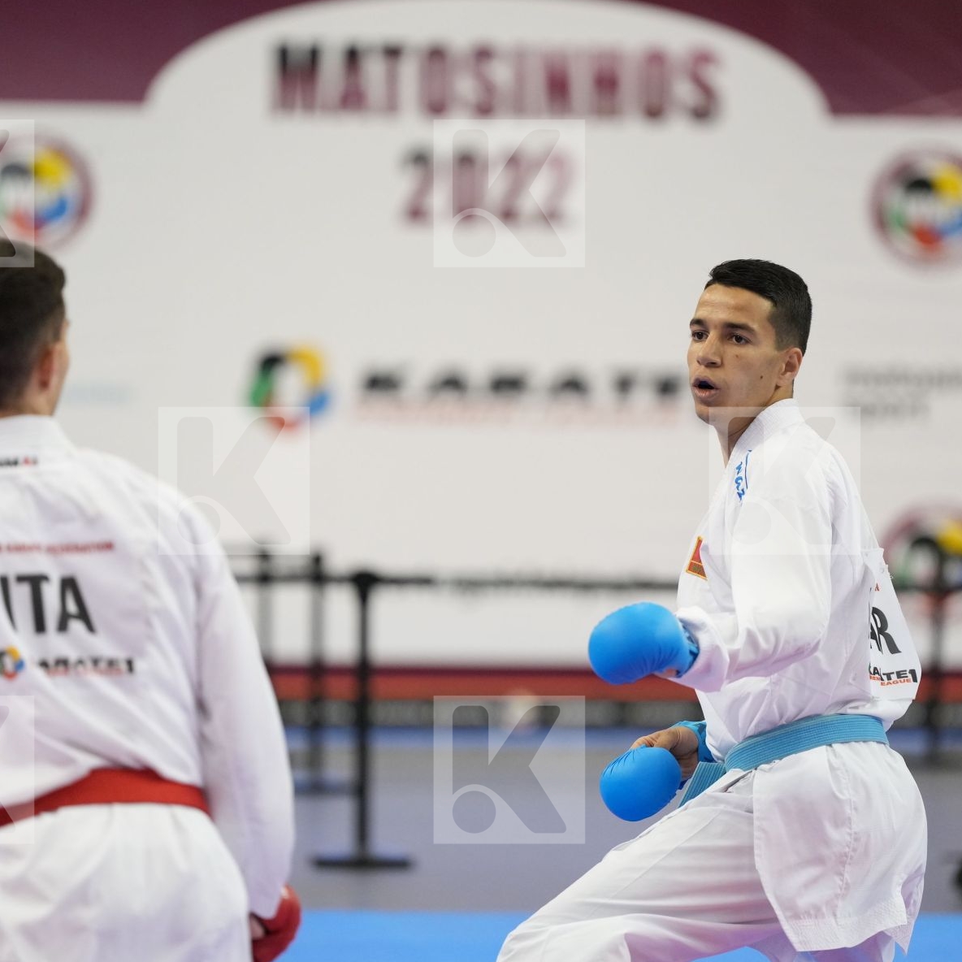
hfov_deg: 7.9
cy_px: 481
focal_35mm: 221
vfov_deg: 7.9
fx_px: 6949
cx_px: 509
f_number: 2.8
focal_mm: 171
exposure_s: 1/1000
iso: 3200
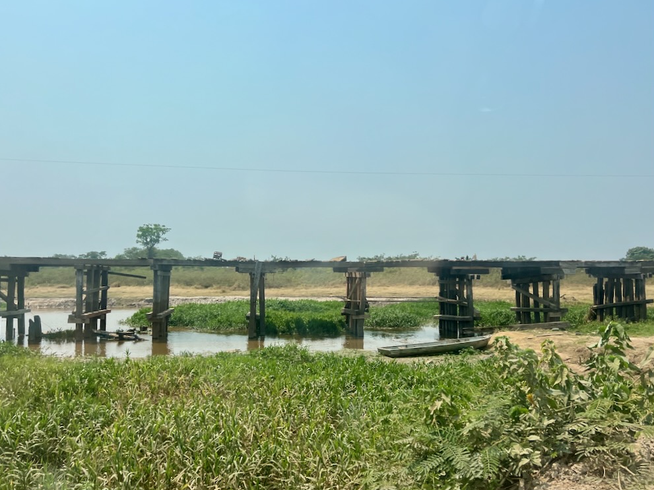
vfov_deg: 49.7
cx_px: 305
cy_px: 252
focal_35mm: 28
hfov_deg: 63.4
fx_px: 529
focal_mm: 5.7
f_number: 1.5
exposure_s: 1/6993
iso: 50
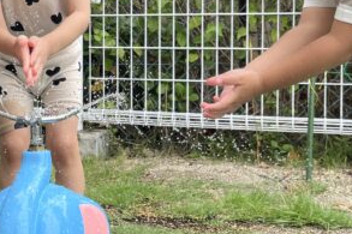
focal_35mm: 71
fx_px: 694
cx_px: 40
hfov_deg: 27.5
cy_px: 62
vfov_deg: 19.1
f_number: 1.6
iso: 50
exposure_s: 1/920
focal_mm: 5.1
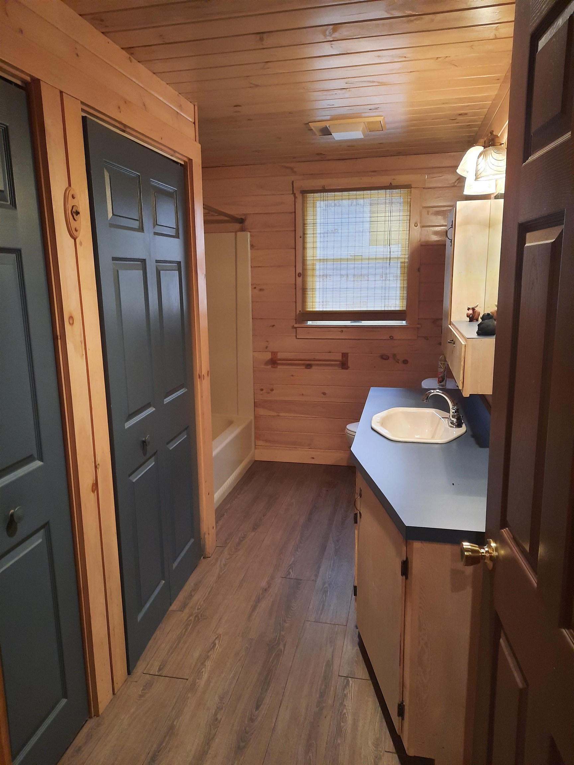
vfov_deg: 69.4
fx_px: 553
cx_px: 287
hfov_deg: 54.9
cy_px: 382
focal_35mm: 25
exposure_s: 1/24
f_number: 2
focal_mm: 4.6
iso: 400
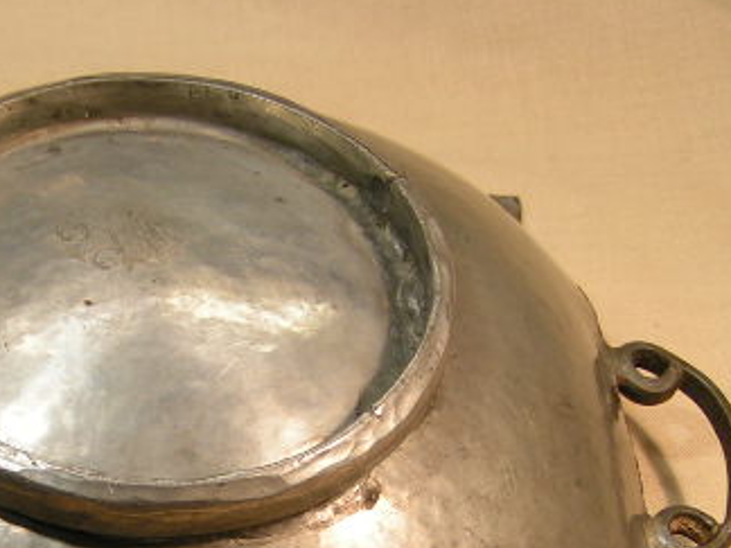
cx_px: 138
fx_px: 1584
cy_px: 496
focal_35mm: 75
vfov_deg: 19.3
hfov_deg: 25.5
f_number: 3.5
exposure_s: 1/50
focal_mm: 5.8
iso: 50
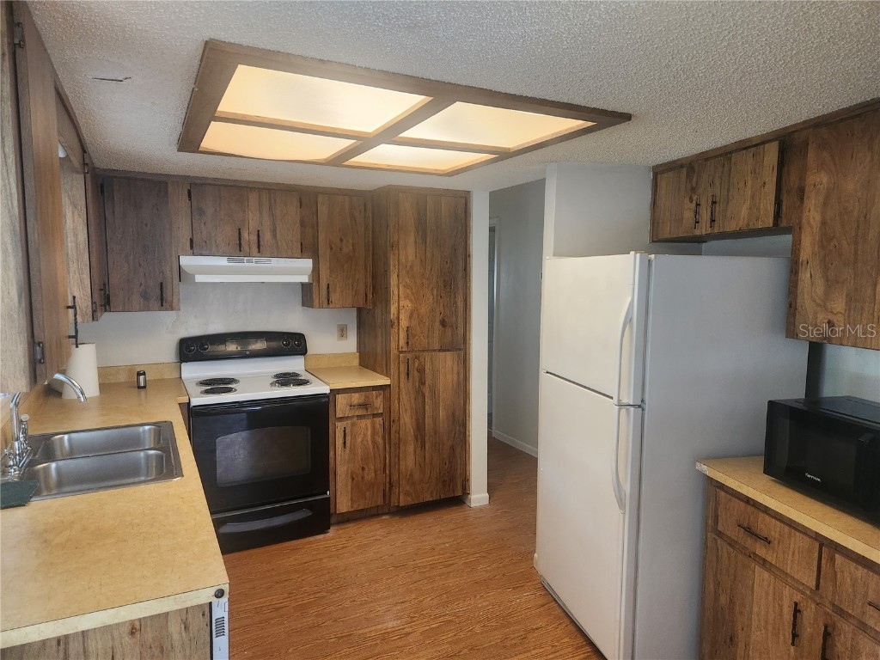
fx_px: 585
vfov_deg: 58.9
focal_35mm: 23
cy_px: 330
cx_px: 440
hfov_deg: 73.9
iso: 320
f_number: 1.8
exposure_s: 1/120
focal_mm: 5.4
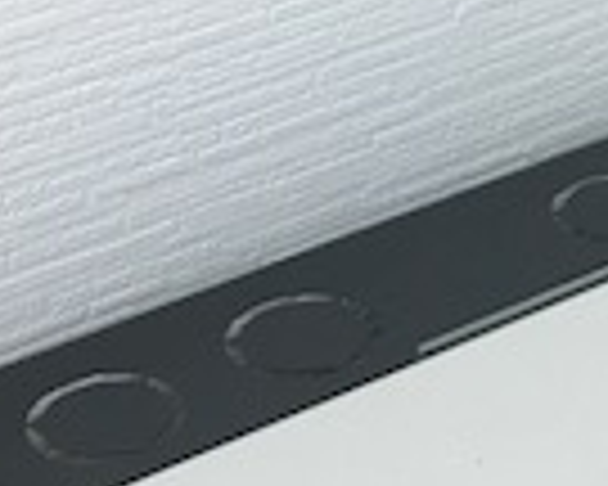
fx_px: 2339
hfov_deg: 14.1
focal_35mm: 130
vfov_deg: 10.8
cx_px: 842
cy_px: 972
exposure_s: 1/33
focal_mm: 3.99
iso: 32
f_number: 1.8
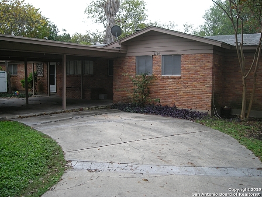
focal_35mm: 35
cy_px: 98
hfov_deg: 52.6
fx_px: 265
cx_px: 131
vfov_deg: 40.7
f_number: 2.8
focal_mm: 5.7
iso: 50
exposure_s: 1/270
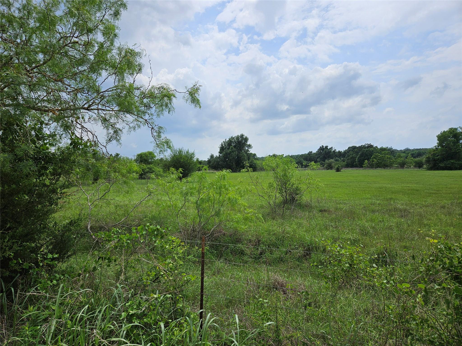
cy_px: 173
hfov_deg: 73.9
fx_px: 307
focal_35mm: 23
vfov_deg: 58.9
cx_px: 231
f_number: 1.8
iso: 25
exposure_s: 1/4794
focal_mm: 5.4
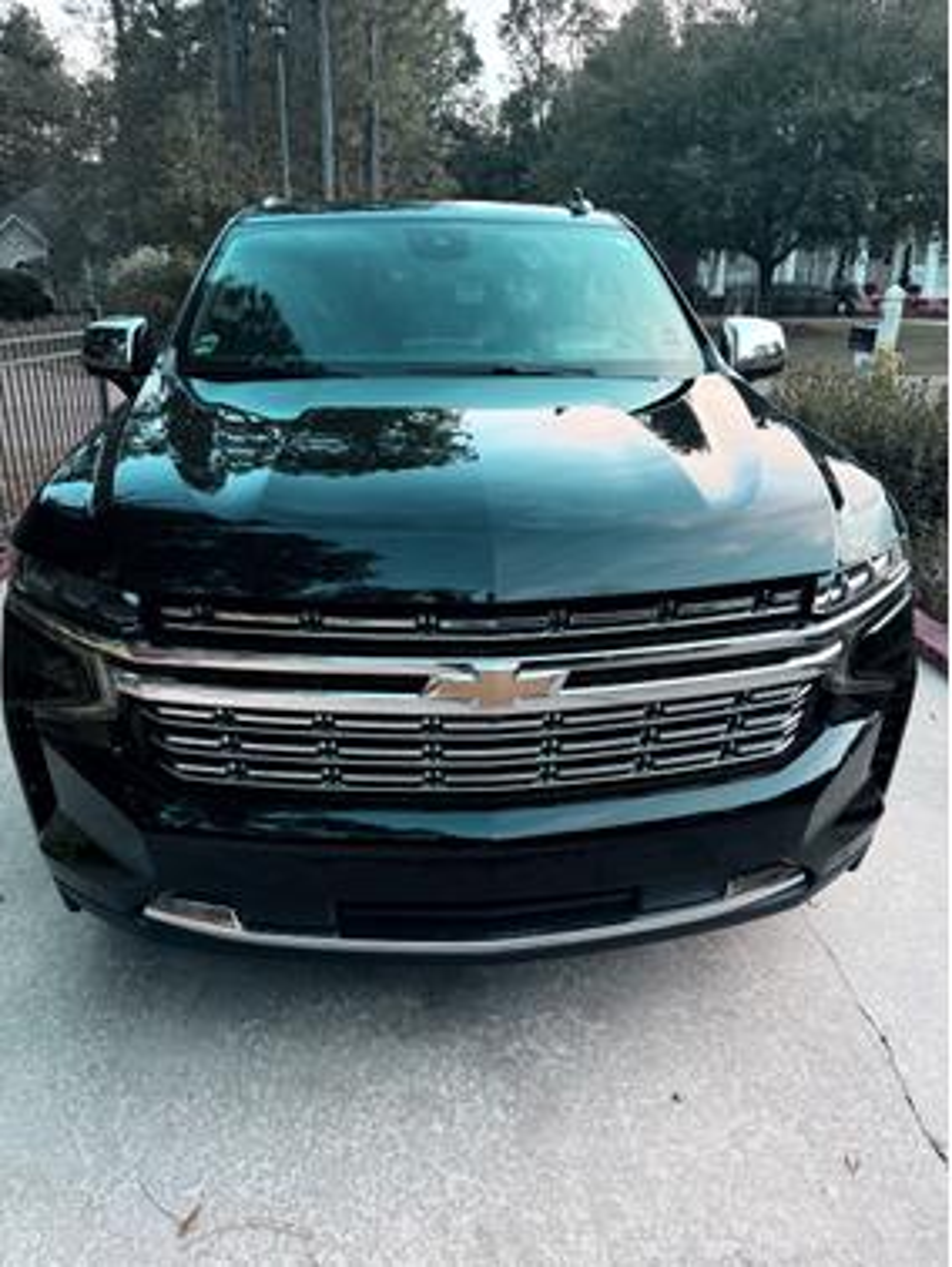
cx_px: 476
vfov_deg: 71.6
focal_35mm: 24
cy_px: 634
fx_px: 879
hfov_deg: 56.9
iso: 200
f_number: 1.78
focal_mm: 6.76
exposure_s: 1/74
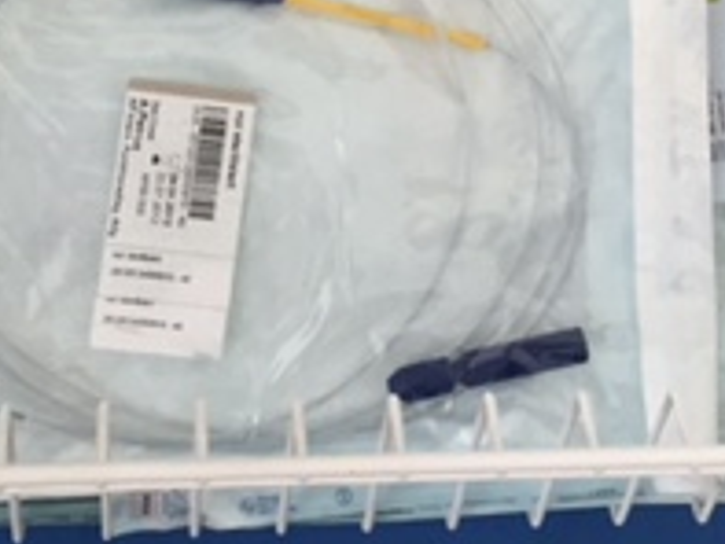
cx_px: 390
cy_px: -210
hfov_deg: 20.8
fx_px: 1970
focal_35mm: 94
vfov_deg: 14.9
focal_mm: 4.15
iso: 32
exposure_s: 1/30
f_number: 2.2
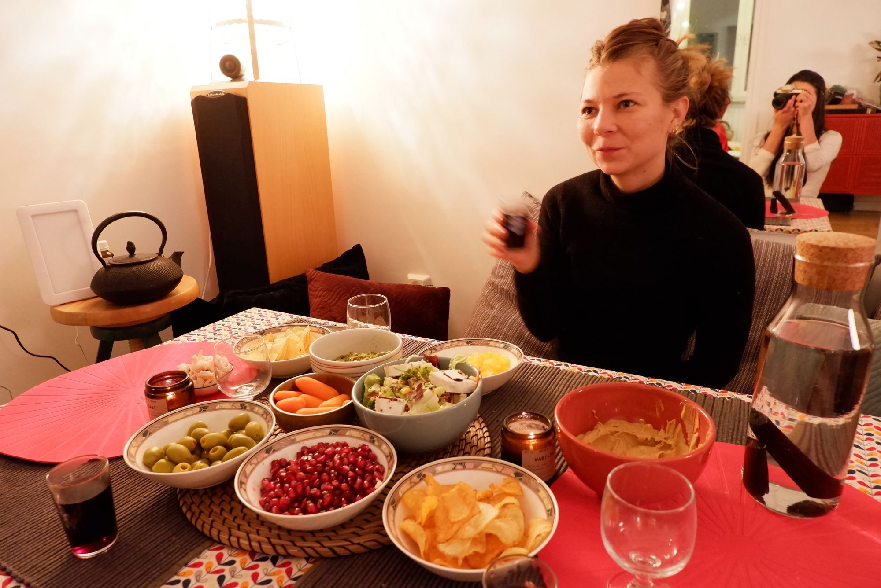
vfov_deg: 55.2
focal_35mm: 23
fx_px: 563
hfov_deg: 76.1
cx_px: 440
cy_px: 294
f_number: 4
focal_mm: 15
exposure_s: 1/8.5
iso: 3200
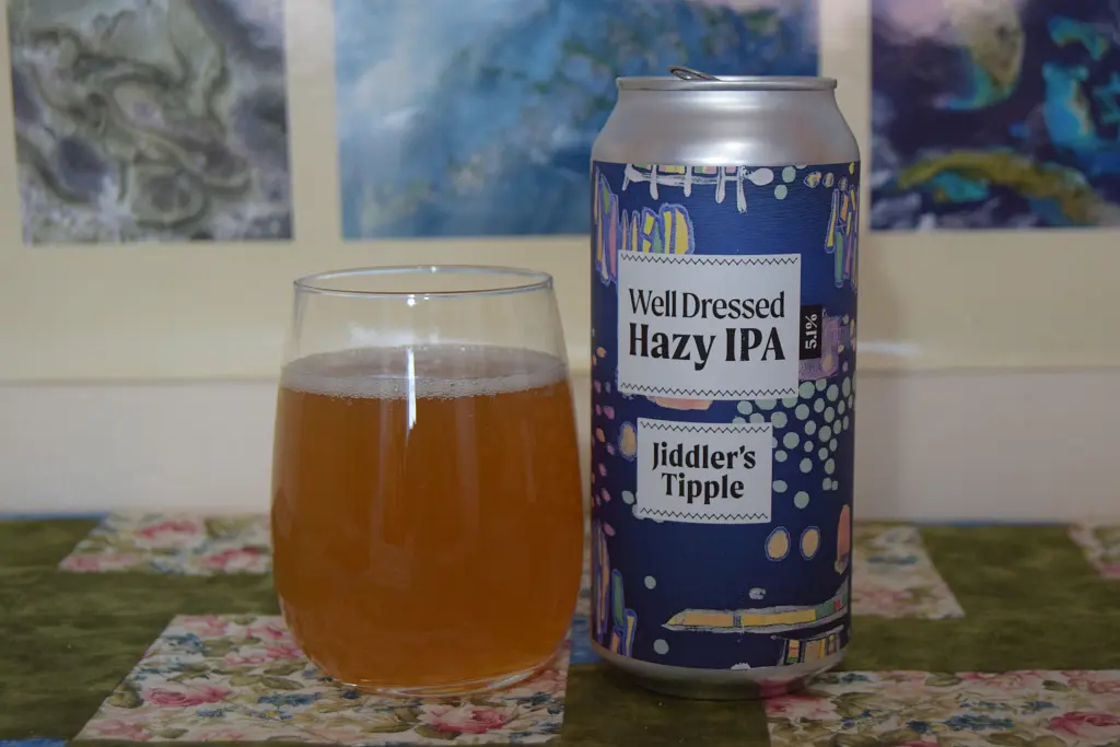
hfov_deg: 29.9
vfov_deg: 20.2
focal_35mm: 68
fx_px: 2100
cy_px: 374
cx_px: 560
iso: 1000
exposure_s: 1/60
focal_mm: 45
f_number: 5.3
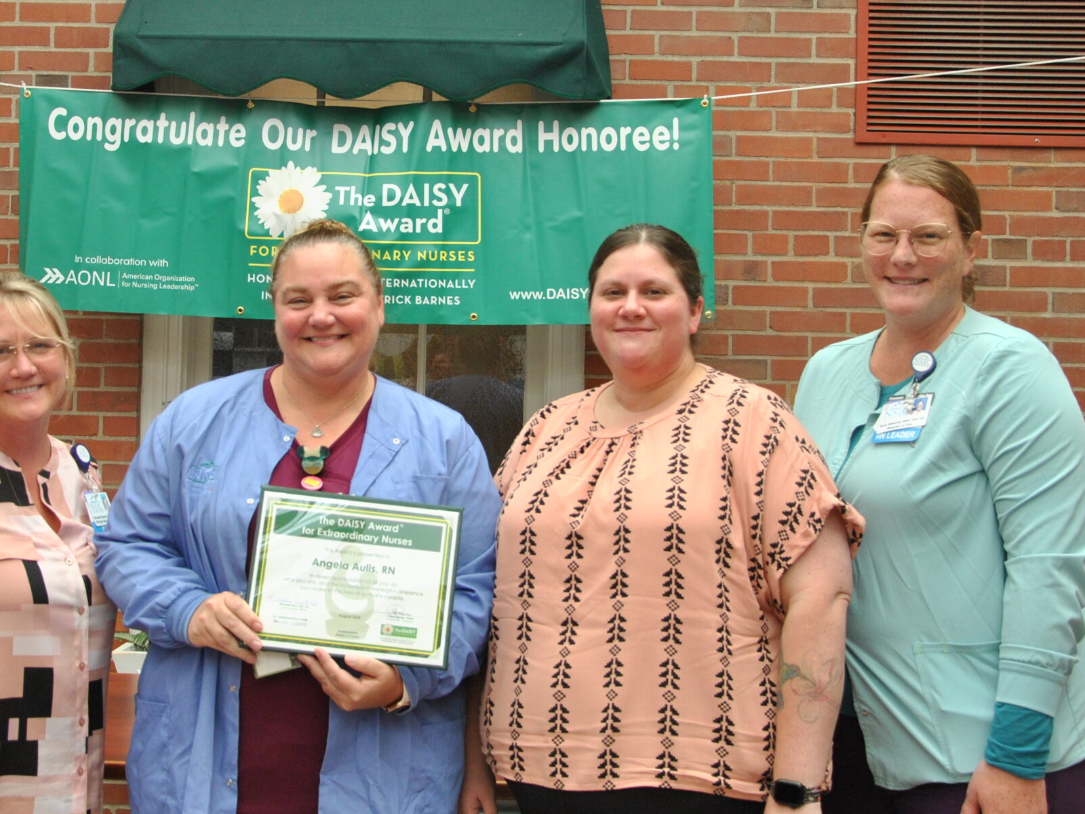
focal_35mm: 58
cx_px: 455
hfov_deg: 33.3
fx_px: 1811
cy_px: 300
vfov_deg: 25.2
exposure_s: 1/320
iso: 400
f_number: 4.5
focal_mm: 25
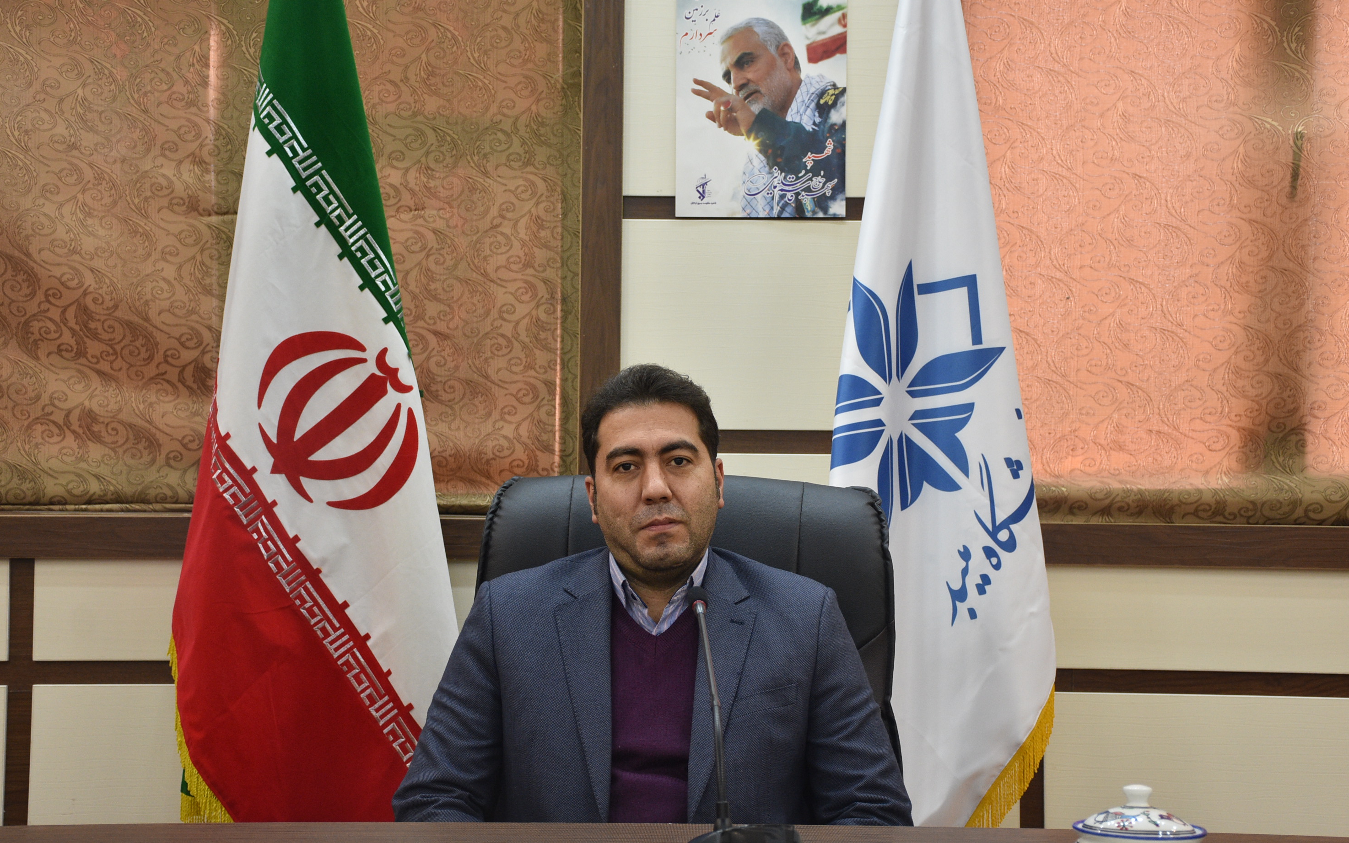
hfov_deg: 34.5
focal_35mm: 59
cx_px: 674
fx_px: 2169
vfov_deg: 22.0
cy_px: 455
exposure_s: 1/80
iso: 800
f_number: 4.5
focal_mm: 38
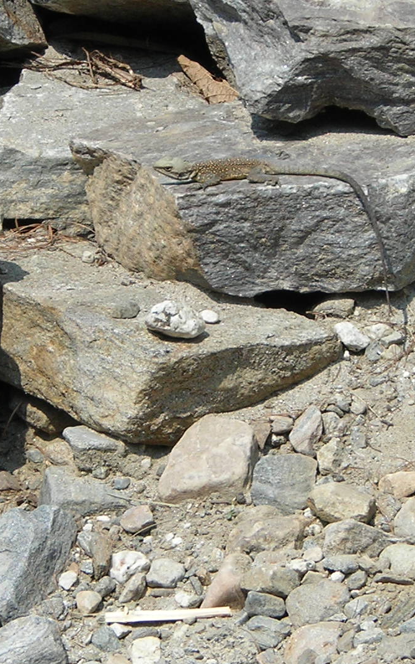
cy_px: 340
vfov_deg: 9.1
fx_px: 4179
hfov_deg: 5.7
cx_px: 192
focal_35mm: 231
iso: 50
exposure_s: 1/326
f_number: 4.6
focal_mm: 14.8
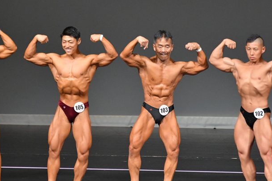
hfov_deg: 5.1
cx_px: 148
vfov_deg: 3.4
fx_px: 3036
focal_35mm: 402
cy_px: 101
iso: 5000
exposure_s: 1/400
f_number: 5.6
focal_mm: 210
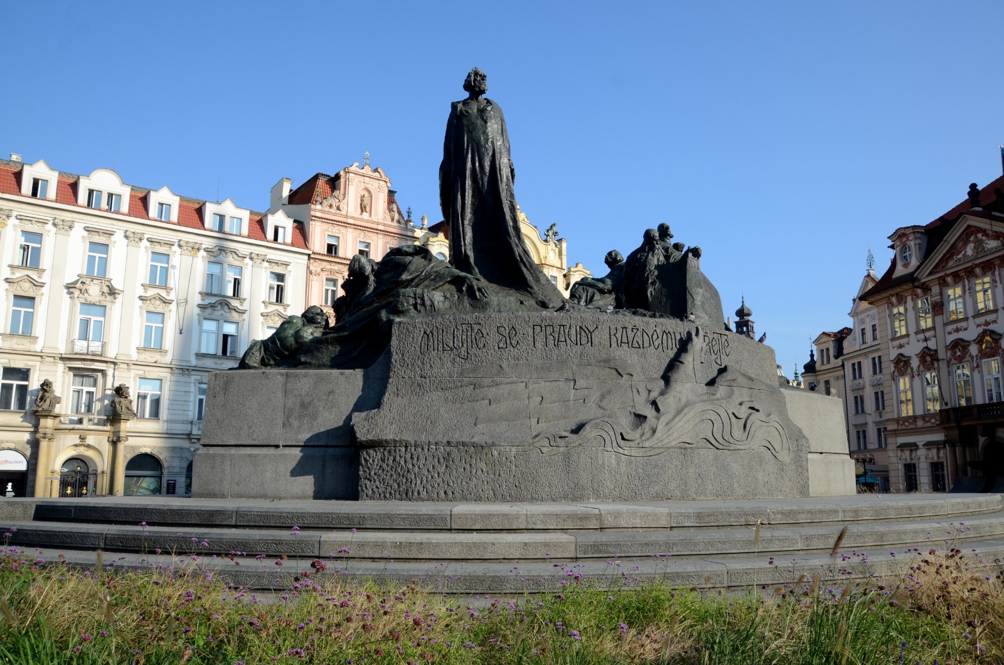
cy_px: 332
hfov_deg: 67.5
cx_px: 502
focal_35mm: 27
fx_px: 751
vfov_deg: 47.7
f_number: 8
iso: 200
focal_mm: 18
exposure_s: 1/400
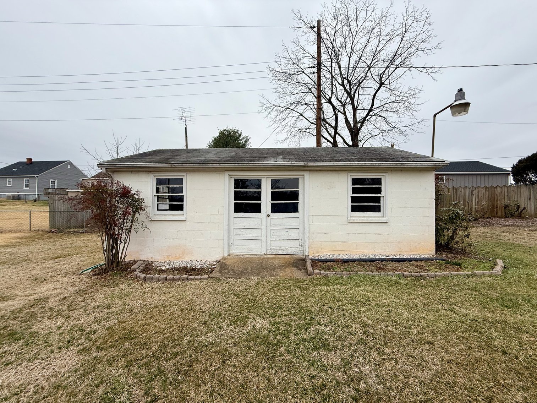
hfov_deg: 102.1
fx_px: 217
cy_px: 202
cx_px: 268
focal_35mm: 14
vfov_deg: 85.7
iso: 50
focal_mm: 2.22
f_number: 2.2
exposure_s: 1/494
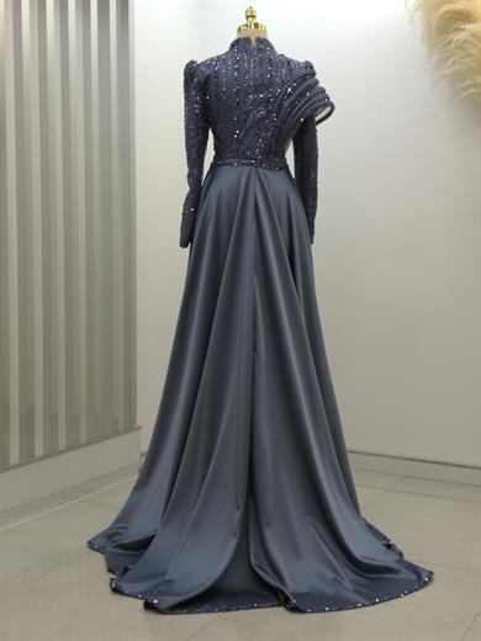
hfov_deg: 30.3
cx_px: 240
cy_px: 320
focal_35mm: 48
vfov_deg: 39.7
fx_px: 889
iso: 64
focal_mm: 6.76
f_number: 1.78
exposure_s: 1/657
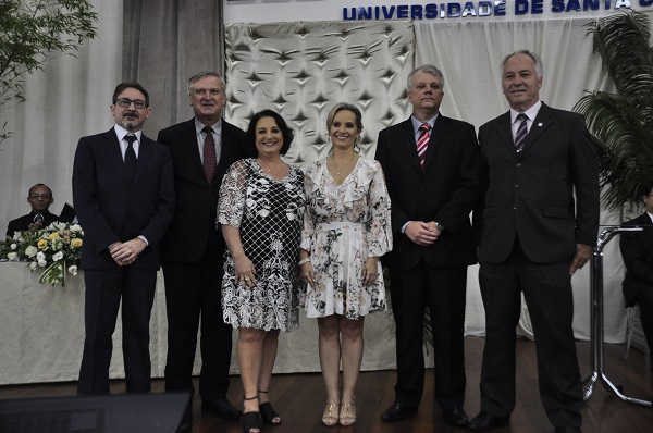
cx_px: 326
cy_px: 216
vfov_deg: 36.8
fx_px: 652
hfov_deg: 53.2
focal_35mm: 36
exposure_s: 1/100
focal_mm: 24
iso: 1400
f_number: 3.8
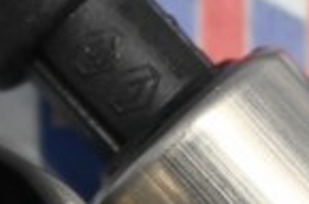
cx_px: 85
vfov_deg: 5.9
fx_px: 1970
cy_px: 223
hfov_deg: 9.0
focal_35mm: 230
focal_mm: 37
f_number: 5.3
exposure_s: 1/125
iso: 2000
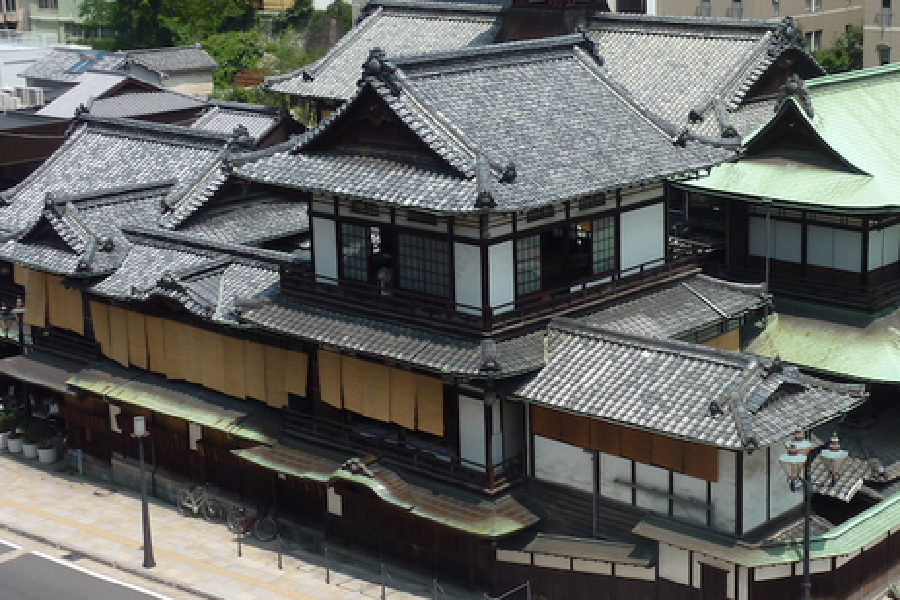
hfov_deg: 30.3
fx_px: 1650
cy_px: 217
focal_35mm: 66
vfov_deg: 20.6
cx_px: 608
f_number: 5
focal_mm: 6.9
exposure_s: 1/400
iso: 80
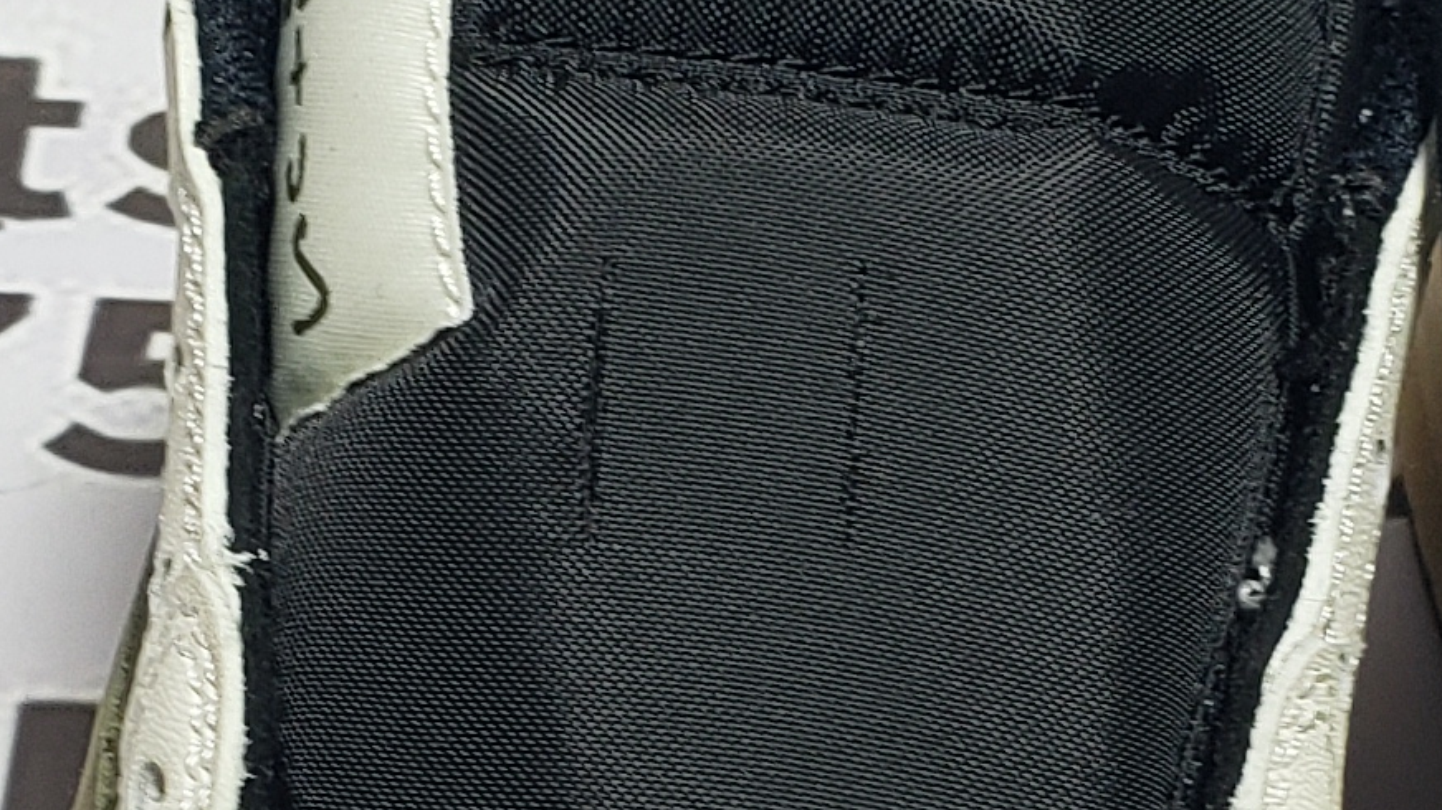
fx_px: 5008
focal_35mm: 131
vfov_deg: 9.1
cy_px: 949
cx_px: 933
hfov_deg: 16.4
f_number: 2.4
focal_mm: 4.3
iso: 50
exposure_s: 1/152
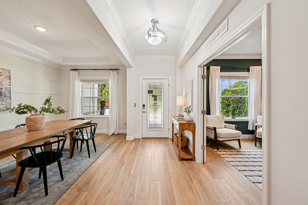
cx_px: 154
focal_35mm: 14
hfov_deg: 104.3
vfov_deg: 81.1
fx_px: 120
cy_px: 102
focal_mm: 14
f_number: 8
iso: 800
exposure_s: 1/200
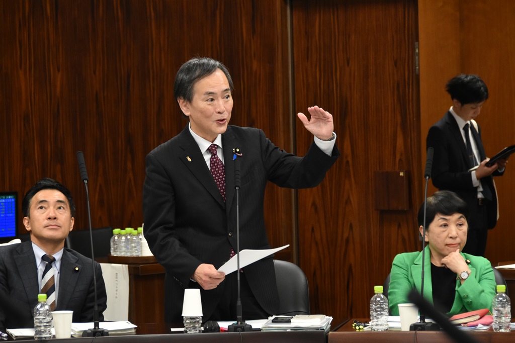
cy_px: 172
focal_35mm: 168
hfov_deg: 12.2
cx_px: 258
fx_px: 2402
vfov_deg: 8.2
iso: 2500
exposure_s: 1/160
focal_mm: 112
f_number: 6.3
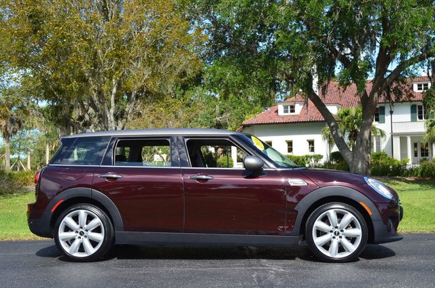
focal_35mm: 48
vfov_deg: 28.0
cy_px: 144
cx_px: 218
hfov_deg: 41.2
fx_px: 579
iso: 200
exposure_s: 1/125
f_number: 11
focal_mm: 32
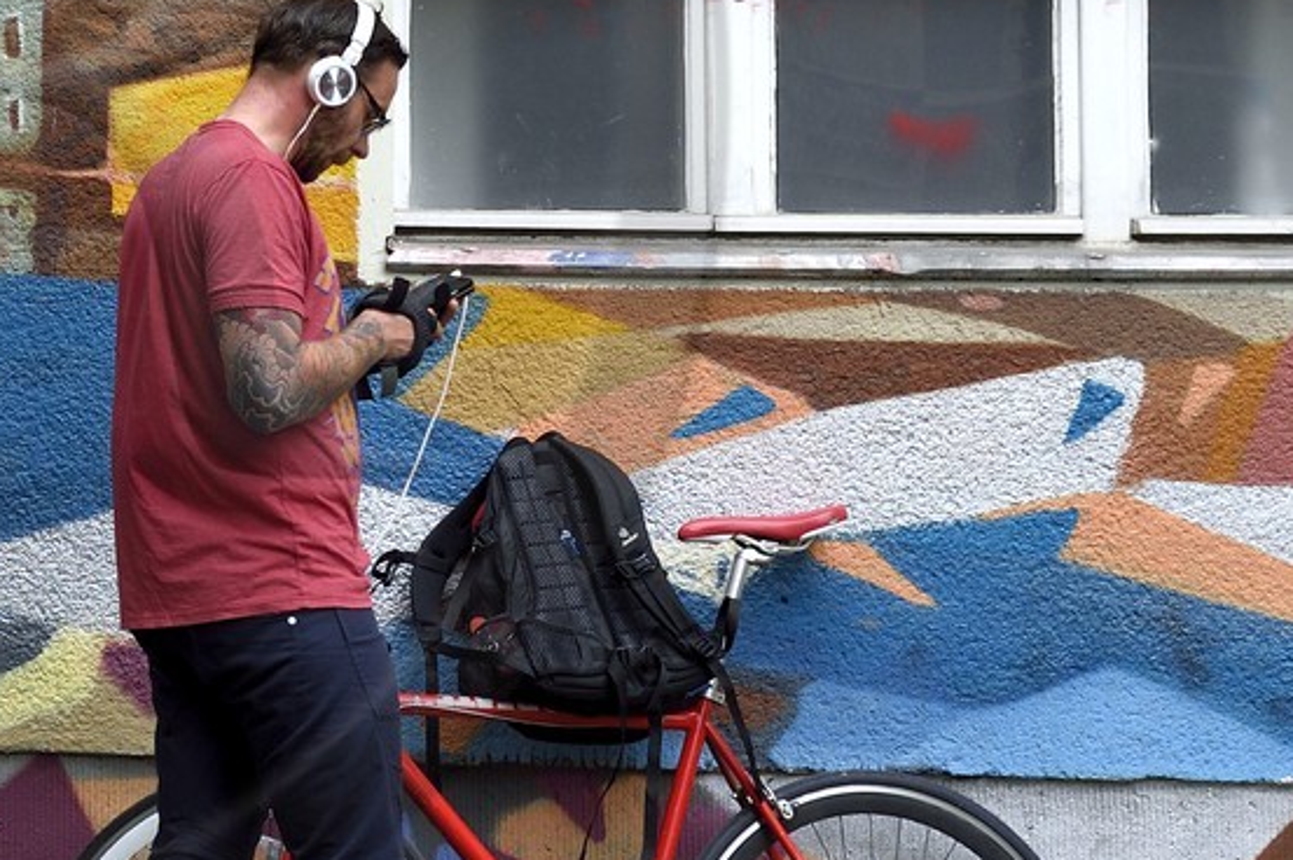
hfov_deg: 17.7
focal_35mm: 110
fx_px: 3948
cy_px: 98
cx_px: -250
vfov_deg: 12.4
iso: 400
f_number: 9
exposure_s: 1/160
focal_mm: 38
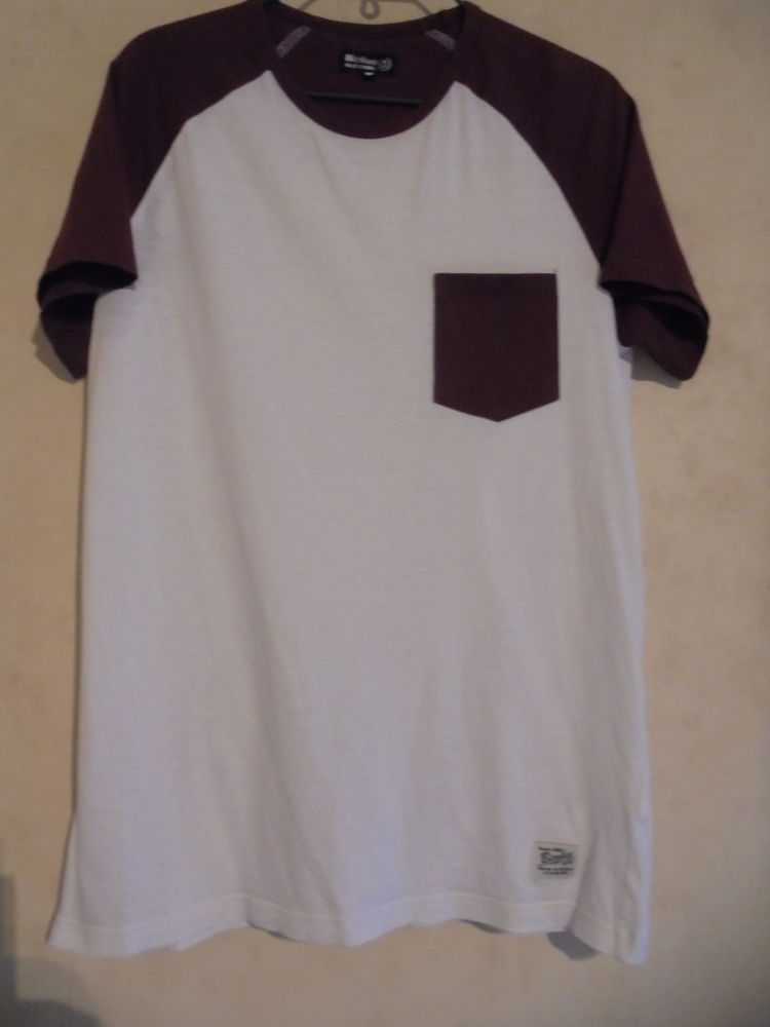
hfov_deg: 53.1
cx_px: 385
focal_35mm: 26
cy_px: 514
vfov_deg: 67.3
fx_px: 771
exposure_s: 1/20
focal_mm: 4.6
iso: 400
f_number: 3.5
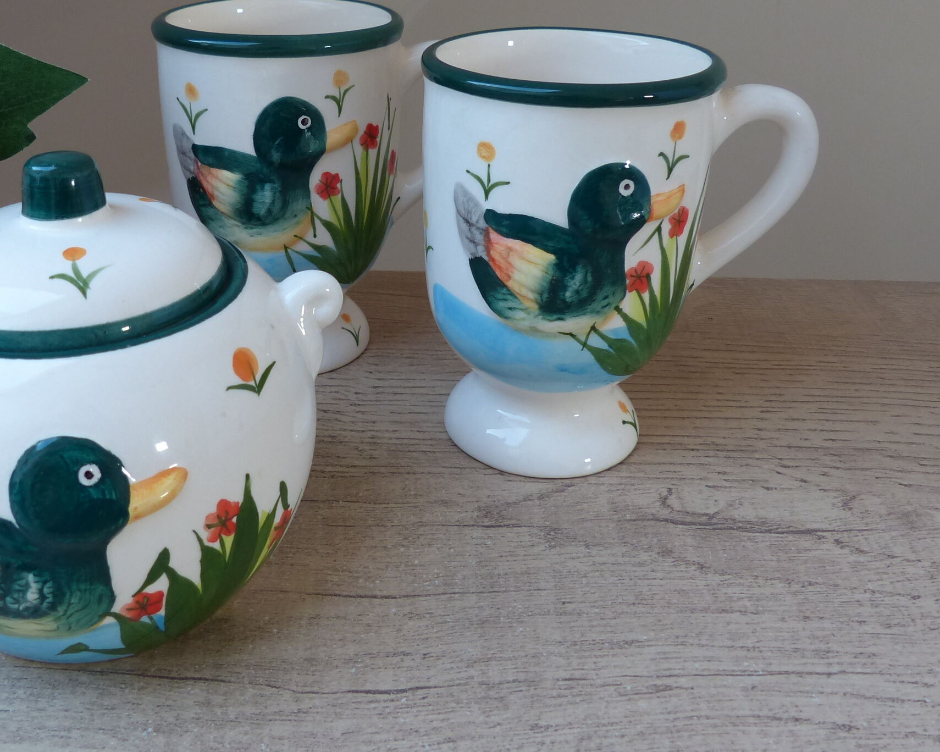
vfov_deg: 38.8
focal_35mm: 38
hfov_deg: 47.4
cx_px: 335
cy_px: 270
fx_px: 1057
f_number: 2.8
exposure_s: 1/60
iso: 125
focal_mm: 4.5
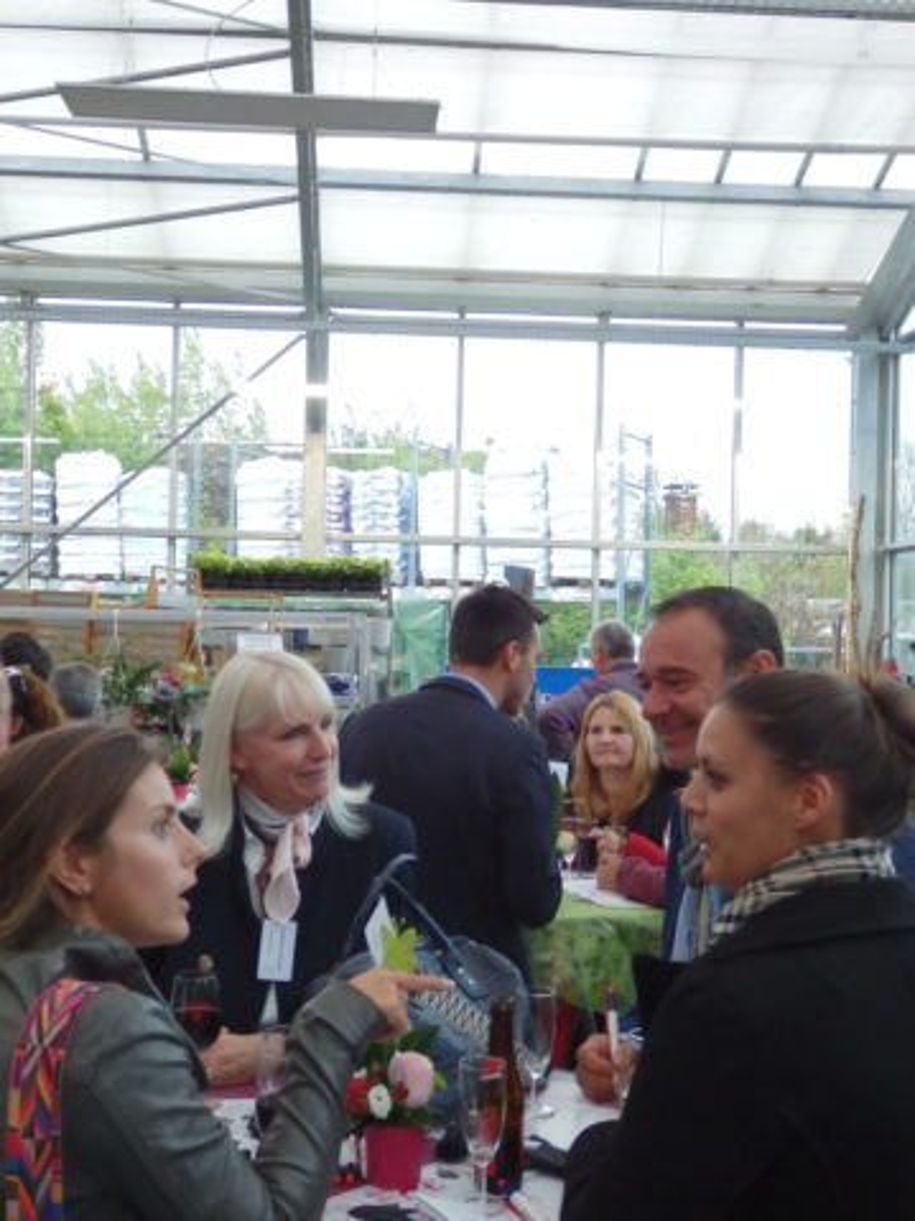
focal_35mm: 40
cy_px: 610
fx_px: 1410
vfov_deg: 46.8
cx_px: 458
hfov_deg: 35.9
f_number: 3.7
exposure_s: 1/40
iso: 1000
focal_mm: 7.3
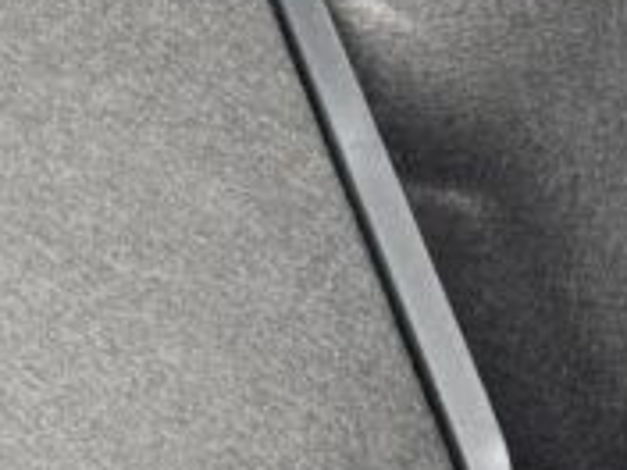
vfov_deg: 11.4
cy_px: -258
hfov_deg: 12.9
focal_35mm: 124
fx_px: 2246
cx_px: -778
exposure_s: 1/60
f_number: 1.78
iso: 250
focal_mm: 6.76
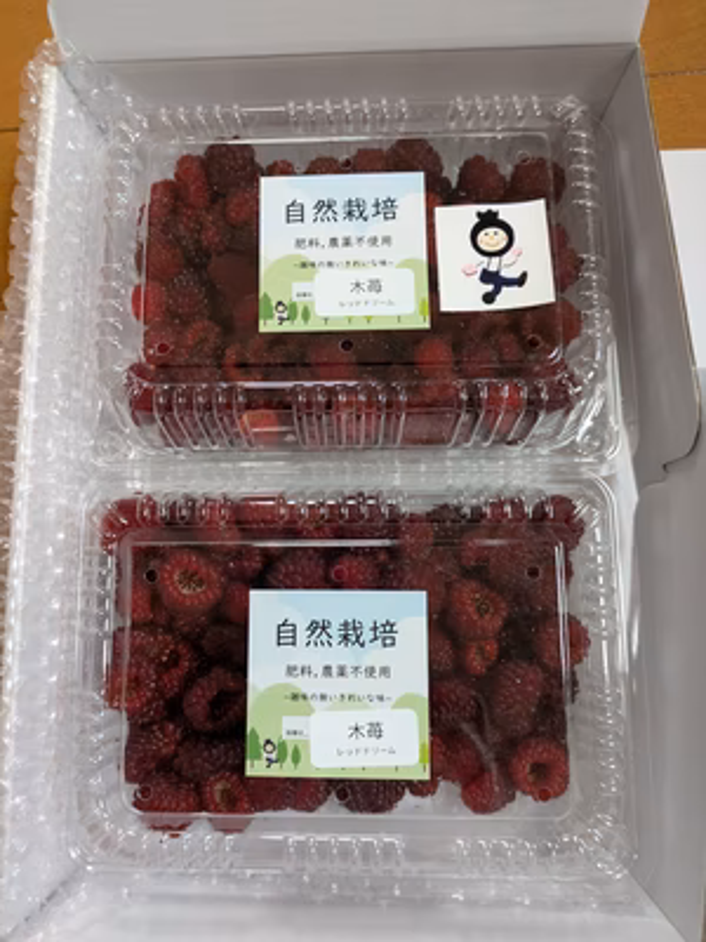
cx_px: 353
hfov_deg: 54.9
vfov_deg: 69.4
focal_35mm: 25
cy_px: 471
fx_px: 680
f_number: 1.89
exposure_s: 1/50
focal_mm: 5.43
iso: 291
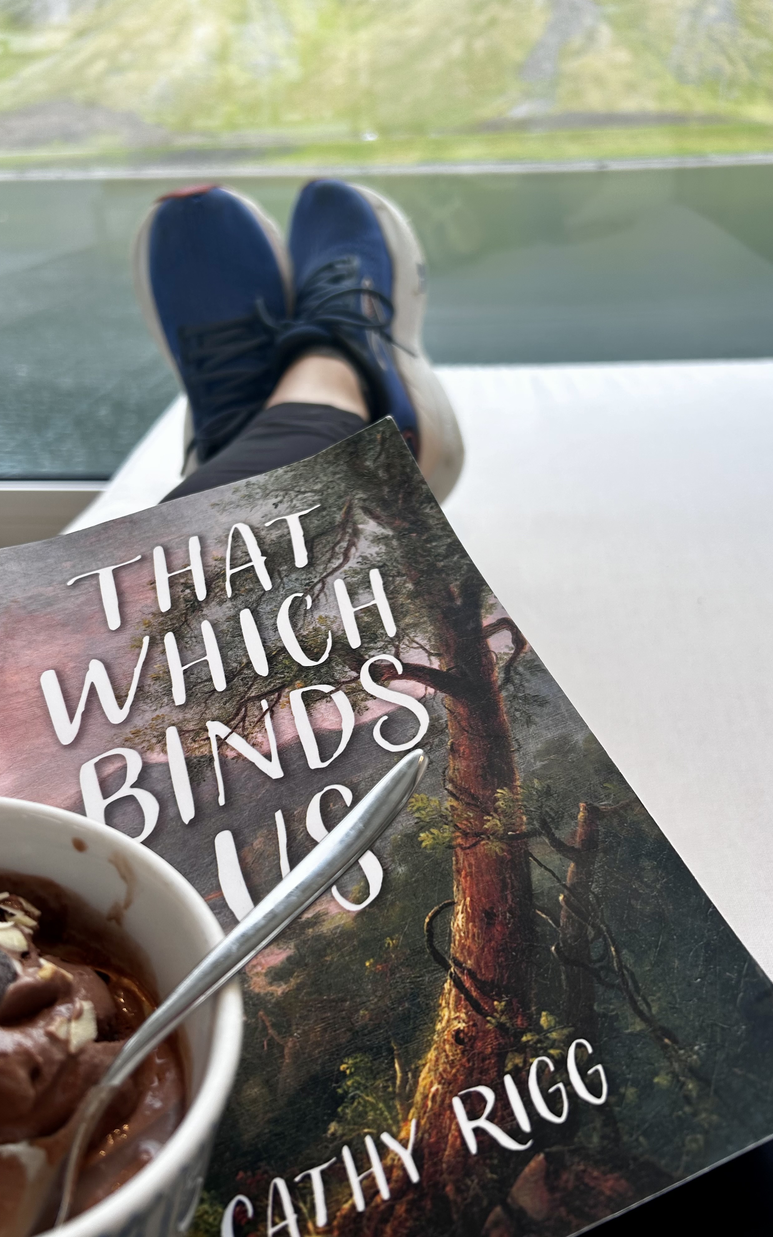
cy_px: 623
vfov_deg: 66.5
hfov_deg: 44.4
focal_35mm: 28
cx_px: 327
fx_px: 944
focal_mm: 5.7
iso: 40
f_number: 1.5
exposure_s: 1/253
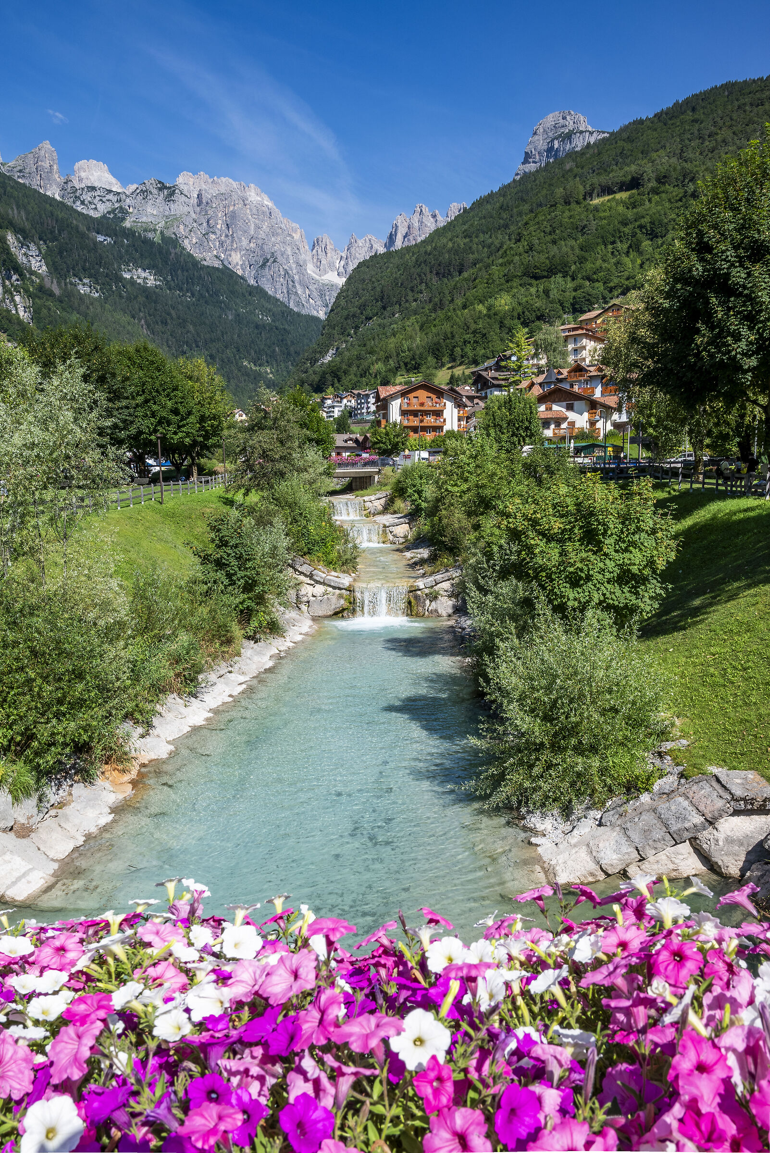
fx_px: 769
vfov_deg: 73.7
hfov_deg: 53.2
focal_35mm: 24
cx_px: 385
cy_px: 576
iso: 100
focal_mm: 24
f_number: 14
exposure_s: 1/80
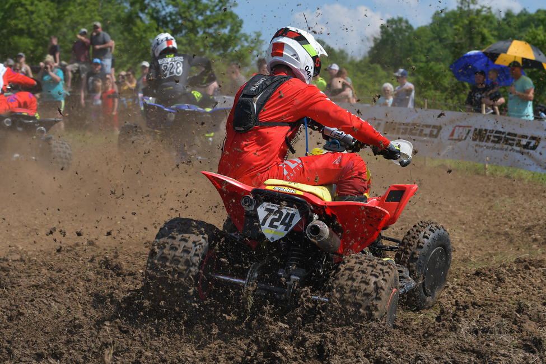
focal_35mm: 105
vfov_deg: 13.0
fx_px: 1592
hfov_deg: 19.5
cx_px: 273
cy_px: 182
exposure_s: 1/1250
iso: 160
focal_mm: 70
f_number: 5.6
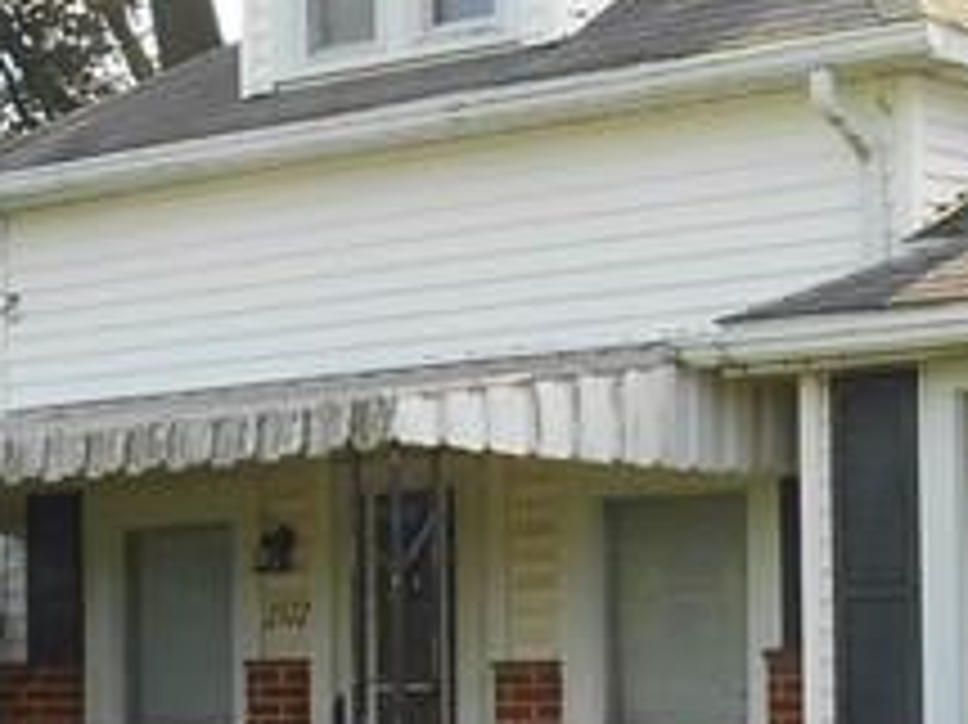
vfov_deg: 11.9
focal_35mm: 124
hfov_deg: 15.9
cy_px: 639
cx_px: 675
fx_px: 3466
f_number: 3.4
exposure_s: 1/320
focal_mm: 4.7
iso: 80
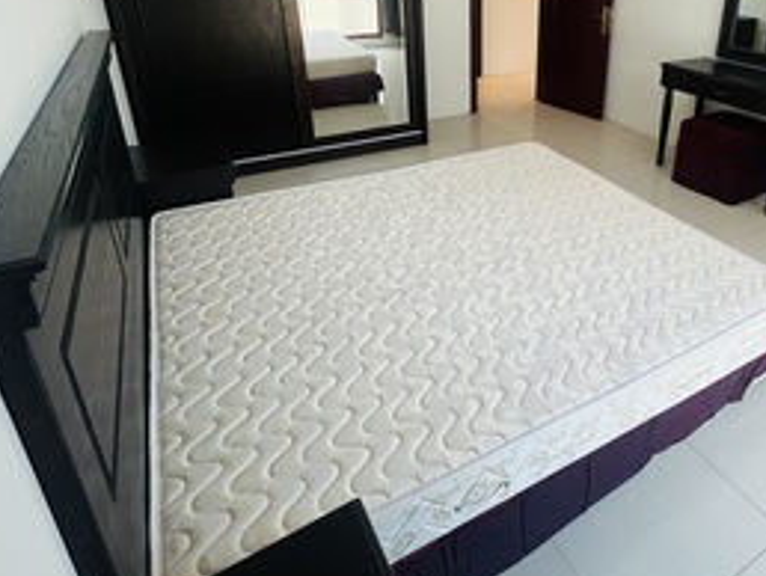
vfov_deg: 56.5
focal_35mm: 23
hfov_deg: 71.4
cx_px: 518
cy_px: 156
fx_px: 509
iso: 200
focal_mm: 1.57
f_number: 1.8
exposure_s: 1/100
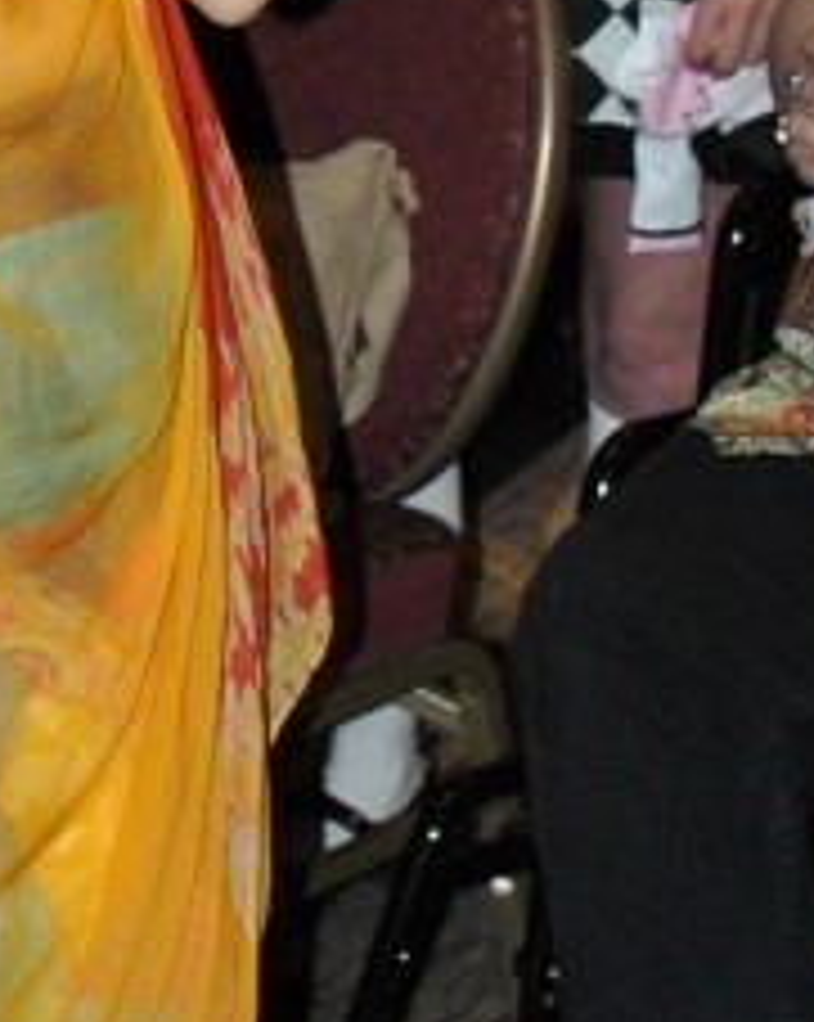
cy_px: -151
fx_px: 4737
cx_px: -418
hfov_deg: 9.5
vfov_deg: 12.1
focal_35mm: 157
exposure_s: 1/60
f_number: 4
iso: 200
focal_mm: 22
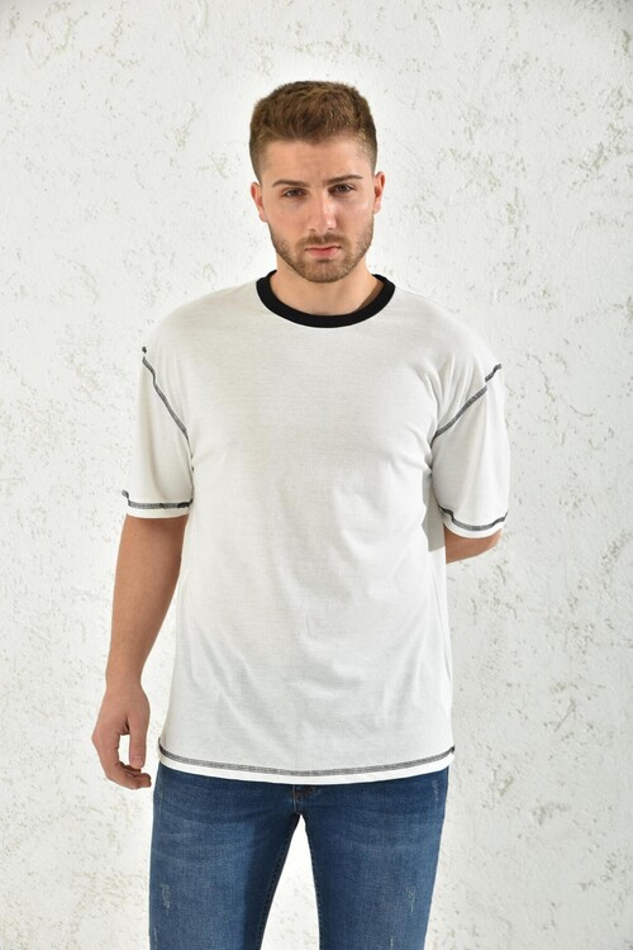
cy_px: 475
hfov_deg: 20.0
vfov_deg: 29.7
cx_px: 316
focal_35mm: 68
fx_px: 1793
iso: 100
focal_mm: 68
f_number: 7.1
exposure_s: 1/160
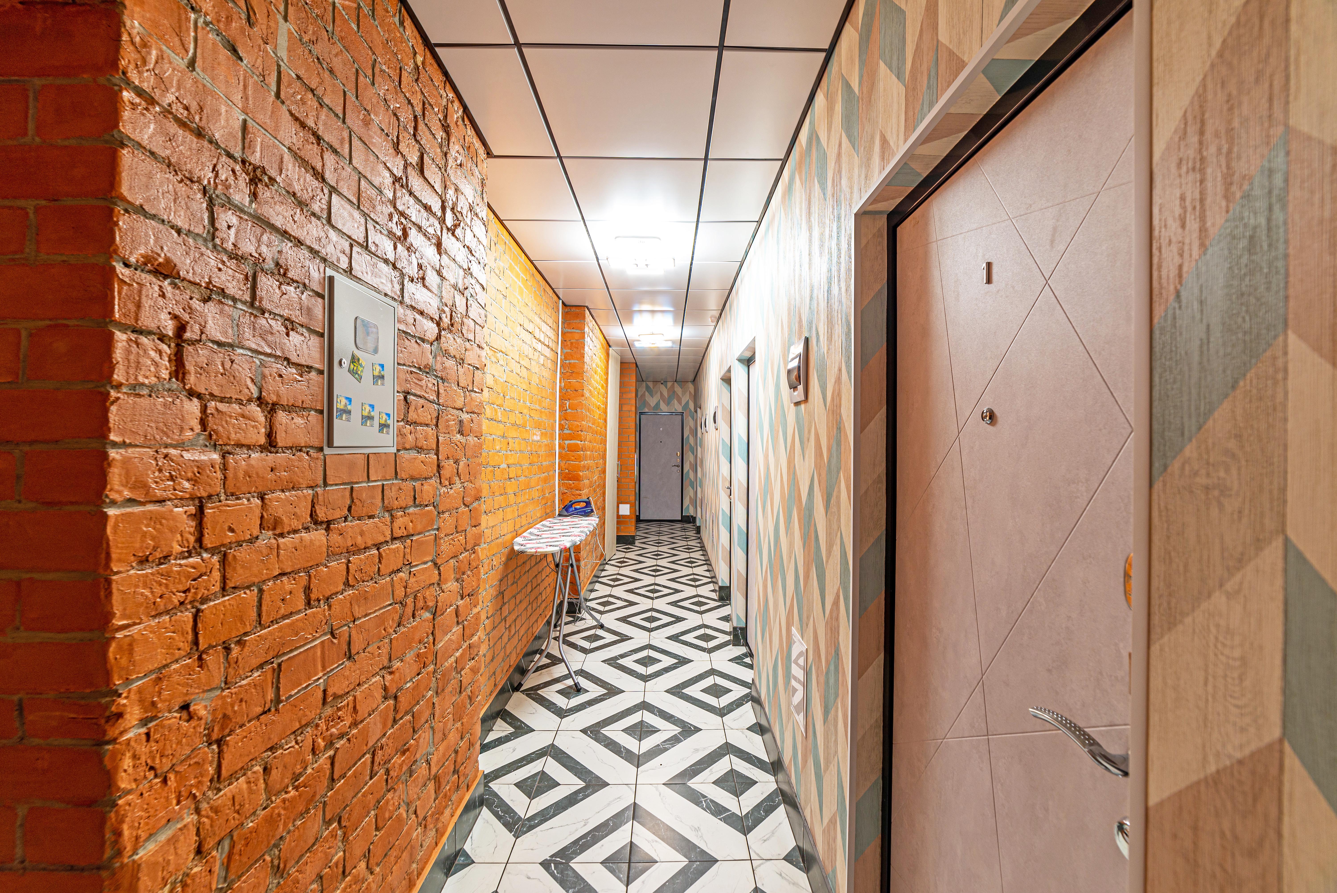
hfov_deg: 104.2
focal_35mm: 14
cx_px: 668
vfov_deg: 81.3
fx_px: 520
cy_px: 446
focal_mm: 14
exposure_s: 1/3
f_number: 9
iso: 100
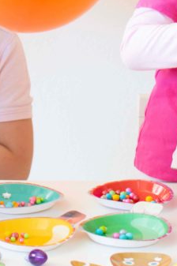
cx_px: 69
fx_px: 1328
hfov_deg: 7.6
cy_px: 18
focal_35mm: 180
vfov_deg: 11.4
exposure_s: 1/30
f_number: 3.5
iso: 200
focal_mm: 35
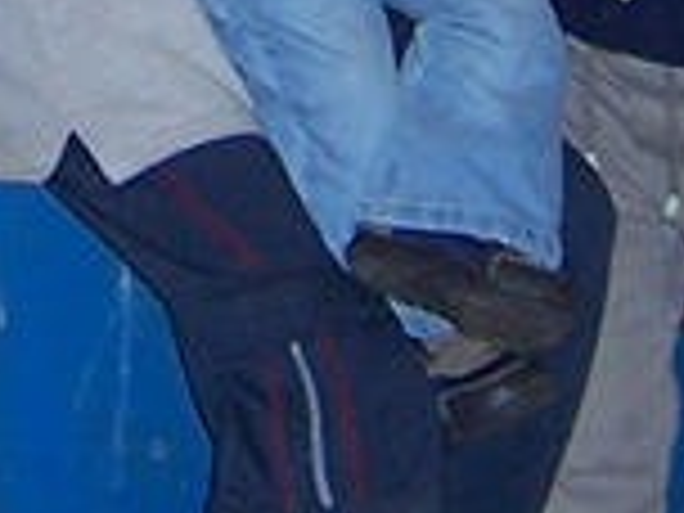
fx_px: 4406
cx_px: -292
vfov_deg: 6.3
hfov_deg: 8.7
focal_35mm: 223
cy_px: -814
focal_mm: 5.5
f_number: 2.8
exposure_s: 1/60
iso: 140
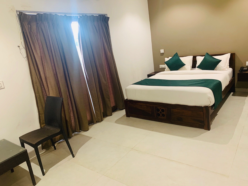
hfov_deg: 67.3
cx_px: 124
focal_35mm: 26
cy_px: 93
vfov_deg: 53.1
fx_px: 186
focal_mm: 4.25
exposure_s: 1/50
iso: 160
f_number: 1.8
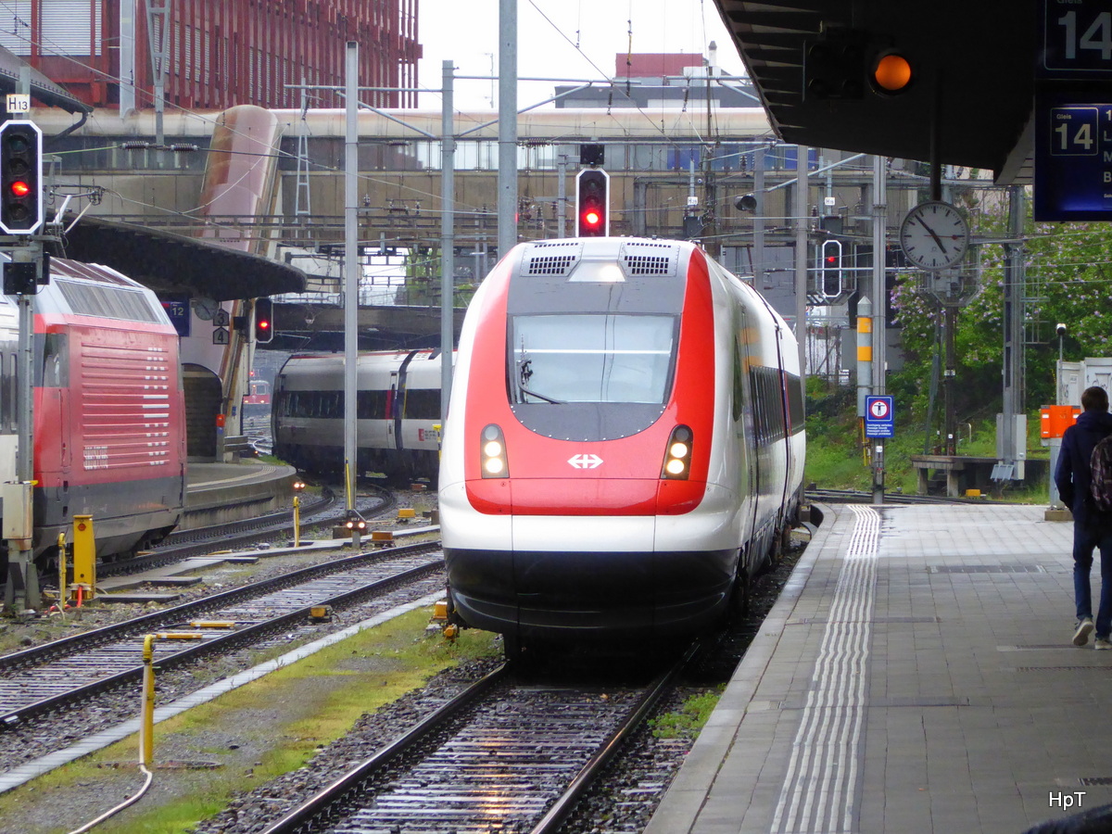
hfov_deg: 8.3
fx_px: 7645
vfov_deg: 6.2
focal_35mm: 238
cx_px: 556
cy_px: 417
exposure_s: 1/160
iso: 640
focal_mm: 38.4
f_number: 5.6
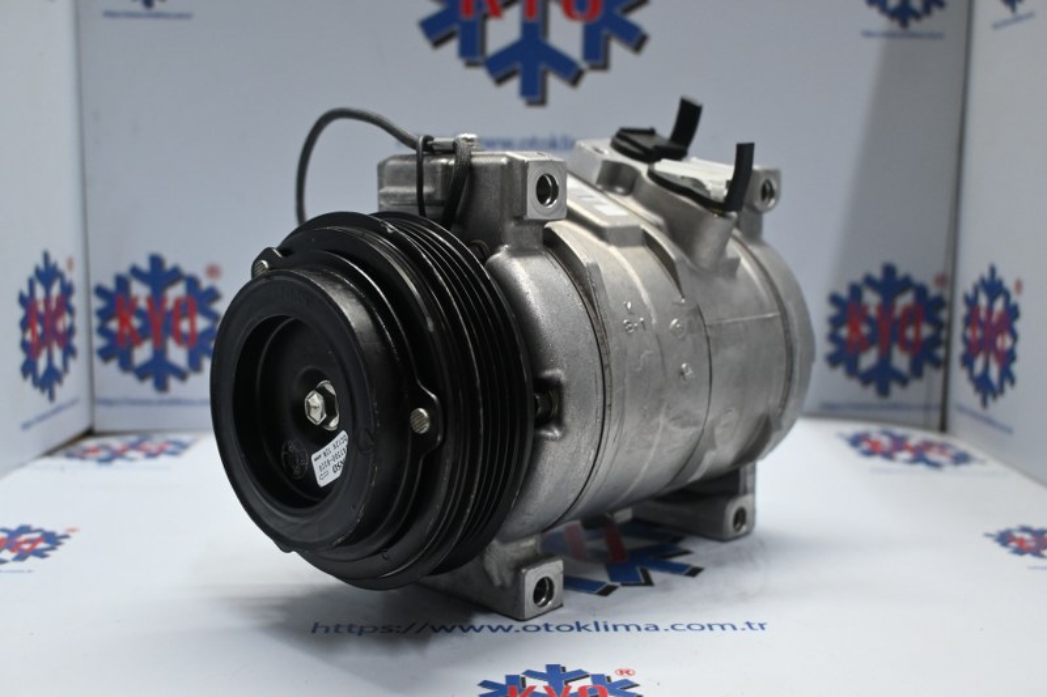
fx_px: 1090
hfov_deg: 51.3
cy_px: 348
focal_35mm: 38
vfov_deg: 35.5
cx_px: 524
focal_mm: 25
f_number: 4.2
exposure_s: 1/125
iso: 1250
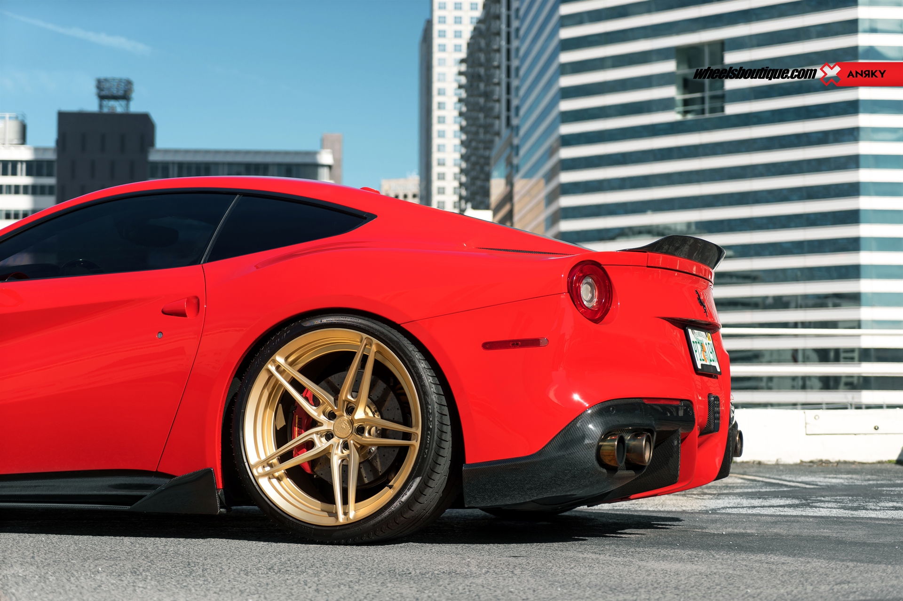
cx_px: 452
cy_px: 300
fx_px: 1755
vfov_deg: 19.4
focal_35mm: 70
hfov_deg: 28.9
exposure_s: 1/500
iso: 80
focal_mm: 70
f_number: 4
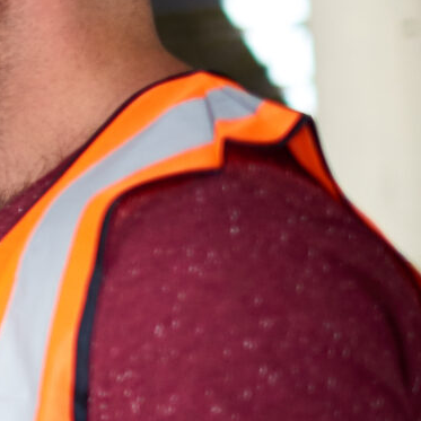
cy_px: 177
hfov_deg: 7.4
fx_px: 2807
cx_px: -924
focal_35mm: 204
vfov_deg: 8.6
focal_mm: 35
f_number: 2.2
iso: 640
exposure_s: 1/800
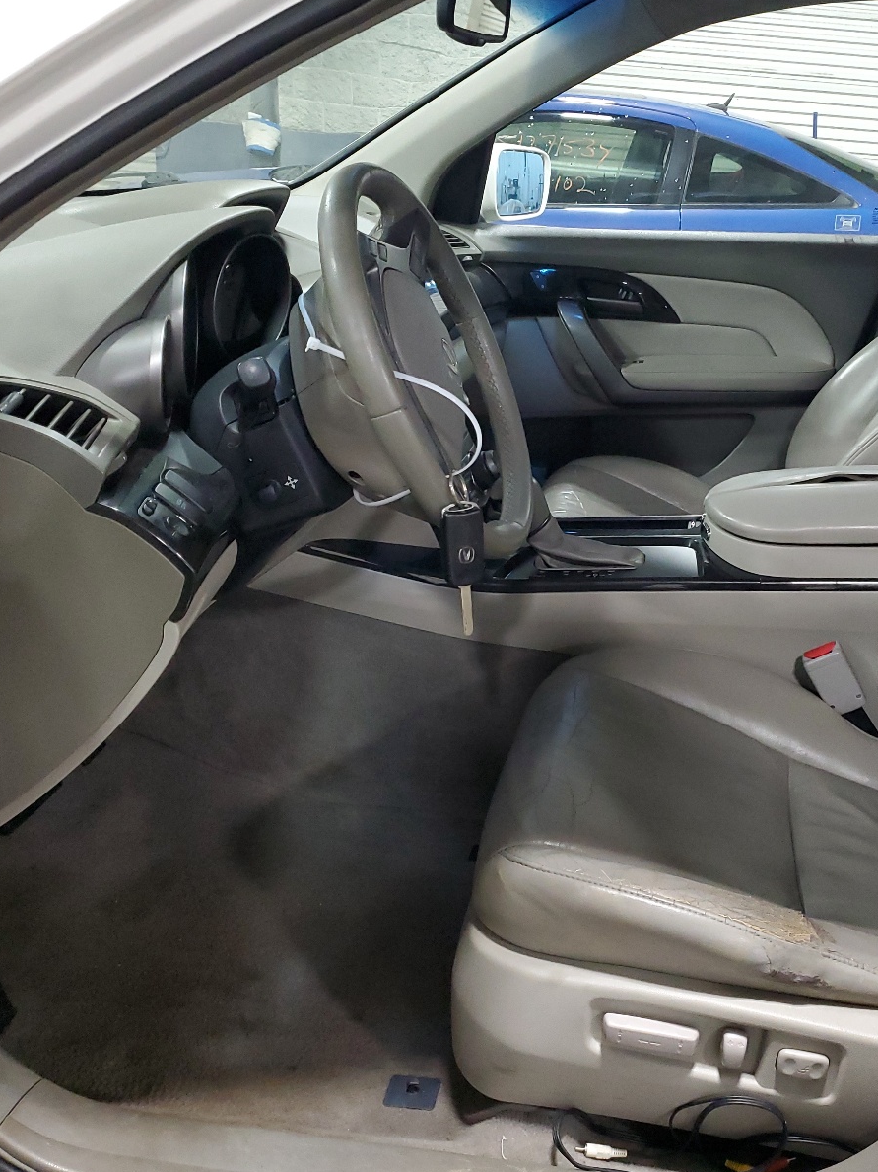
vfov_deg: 52.6
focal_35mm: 35
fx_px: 1184
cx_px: 612
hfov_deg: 40.0
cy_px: 585
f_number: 1.5
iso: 301
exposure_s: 1/60.2
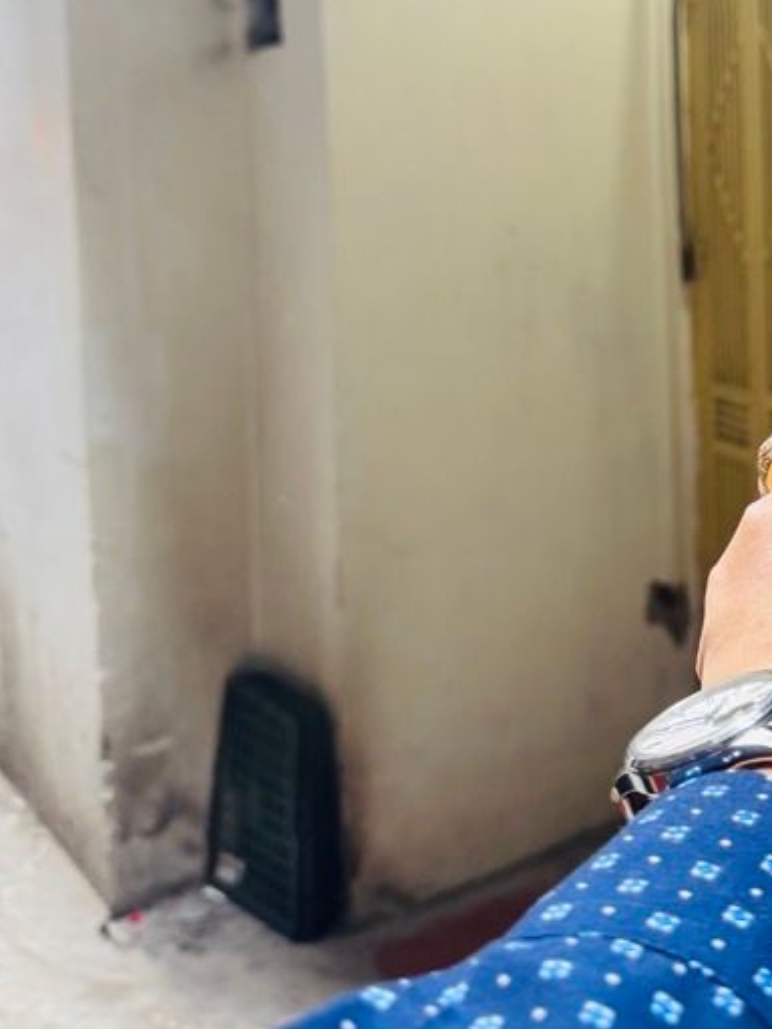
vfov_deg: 38.5
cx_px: 768
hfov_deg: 28.4
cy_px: 245
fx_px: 1427
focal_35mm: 48
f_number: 1.78
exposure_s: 1/50
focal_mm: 6.76
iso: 250
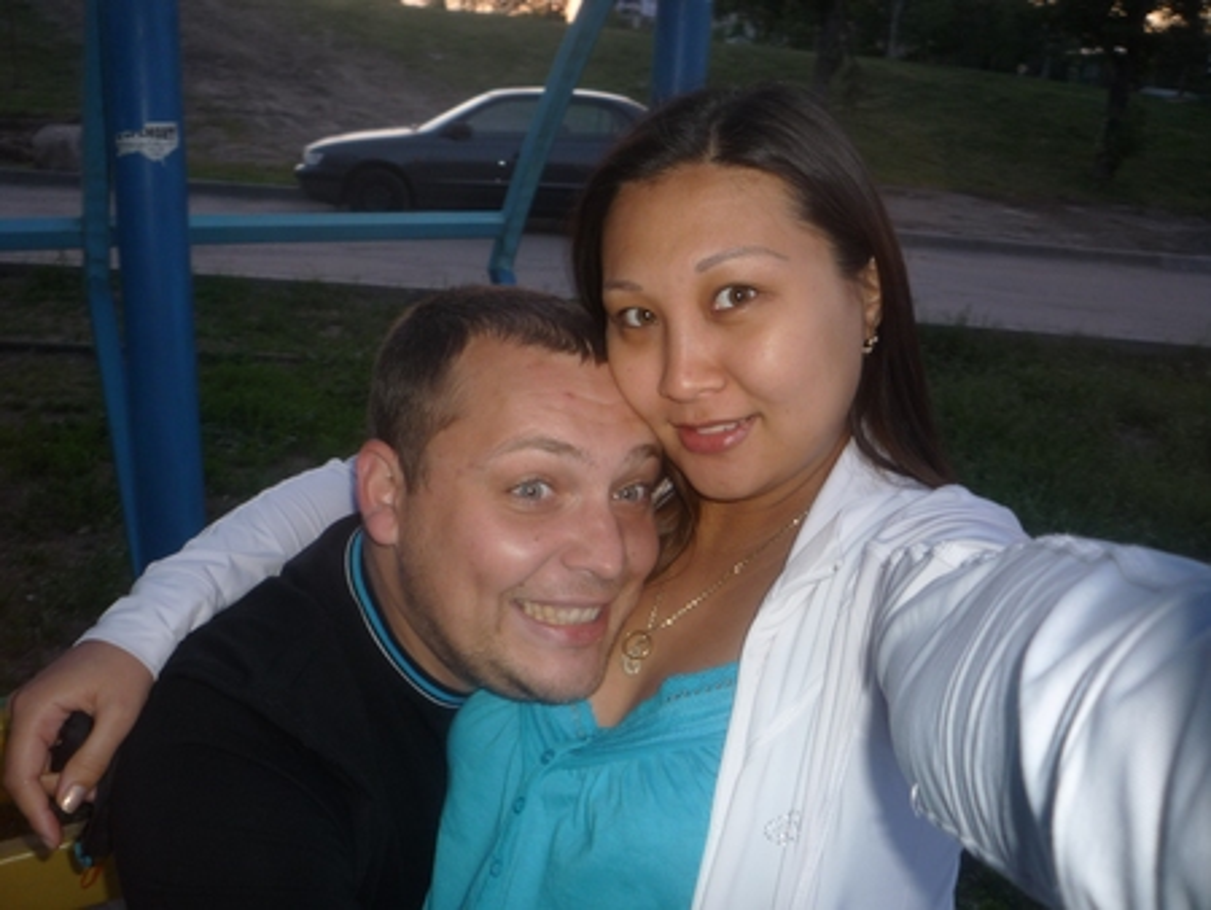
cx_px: 606
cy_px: 455
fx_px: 1050
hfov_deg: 59.9
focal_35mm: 30
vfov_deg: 46.8
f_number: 3.3
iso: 100
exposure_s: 1/30
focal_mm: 5.2
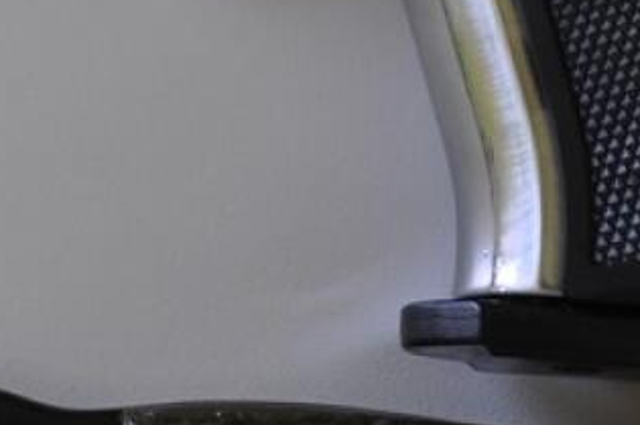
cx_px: -43
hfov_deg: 11.1
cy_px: -28
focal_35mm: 183
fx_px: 3248
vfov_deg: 7.4
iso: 400
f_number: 4
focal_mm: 32
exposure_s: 1/60
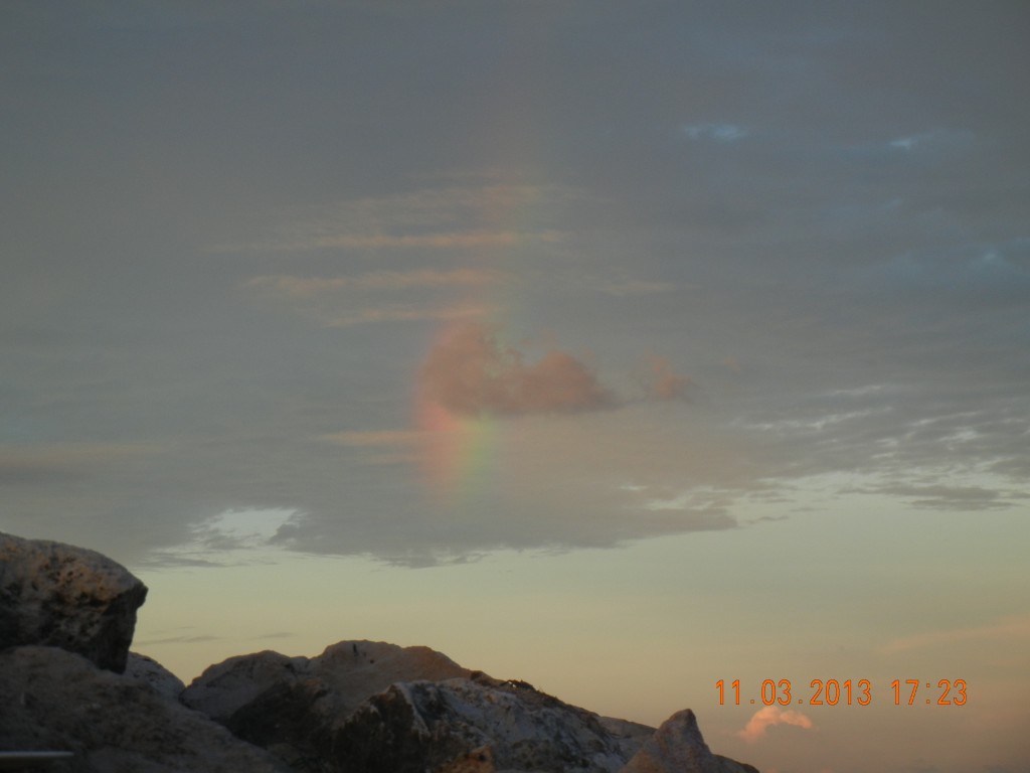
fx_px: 3957
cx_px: 515
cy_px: 386
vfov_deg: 11.1
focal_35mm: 133
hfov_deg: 14.8
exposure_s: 1/147
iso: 160
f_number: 4.6
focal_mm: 24
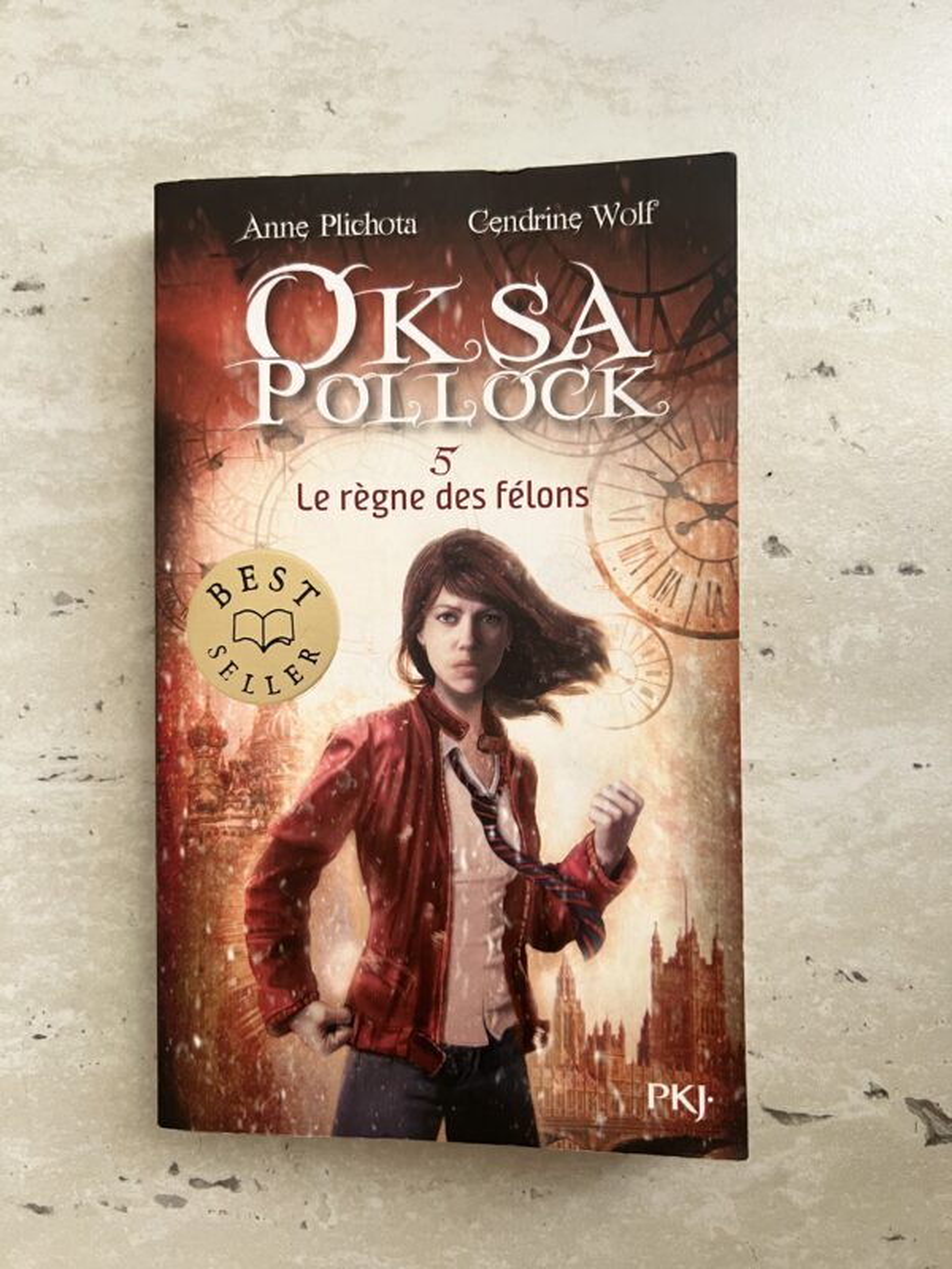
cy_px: 634
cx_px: 476
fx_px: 953
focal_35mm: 26
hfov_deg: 53.1
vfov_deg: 67.3
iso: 125
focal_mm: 5.7
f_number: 1.5
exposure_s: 1/72
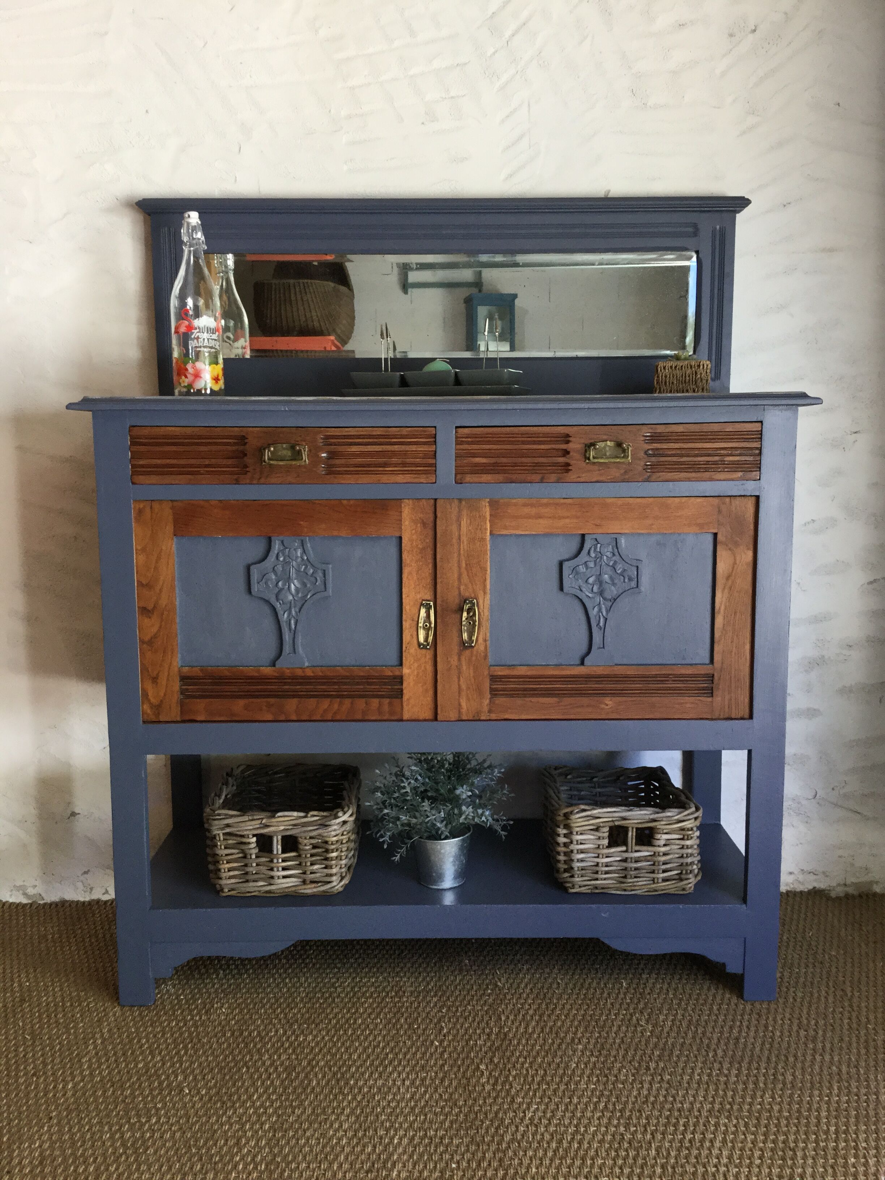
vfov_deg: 58.4
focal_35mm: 31
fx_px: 1057
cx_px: 442
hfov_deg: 45.4
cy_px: 590
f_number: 2.4
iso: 32
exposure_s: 1/33
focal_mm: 3.3
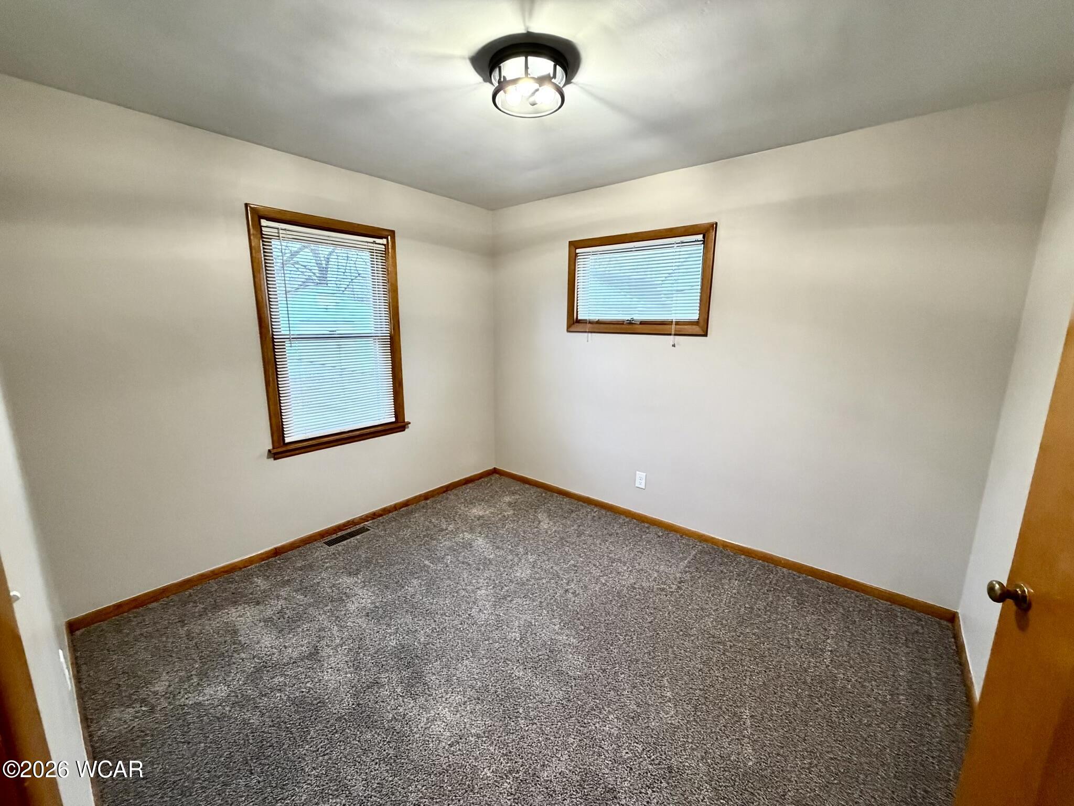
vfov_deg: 85.7
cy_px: 403
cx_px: 537
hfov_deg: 102.1
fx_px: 434
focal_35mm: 14
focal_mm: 2.22
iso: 400
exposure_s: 1/60
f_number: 2.2
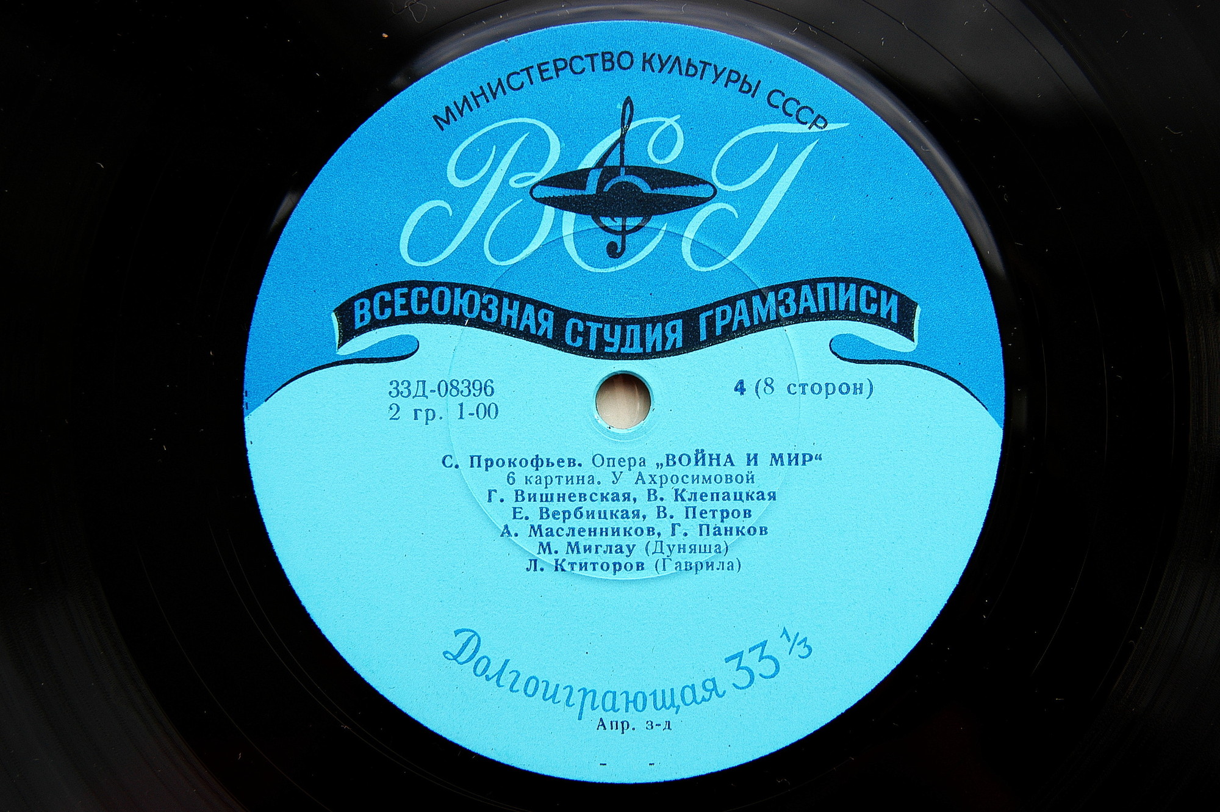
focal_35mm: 52
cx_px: 610
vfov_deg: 25.7
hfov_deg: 37.9
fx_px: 1778
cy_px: 406
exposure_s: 1/80
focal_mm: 35
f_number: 4.5
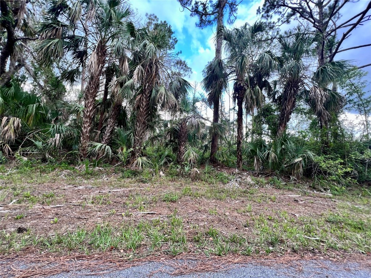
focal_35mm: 13
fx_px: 139
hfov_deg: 106.2
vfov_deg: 89.9
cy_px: 139
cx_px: 186
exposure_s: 1/99
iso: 32
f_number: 1.8
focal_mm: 1.57
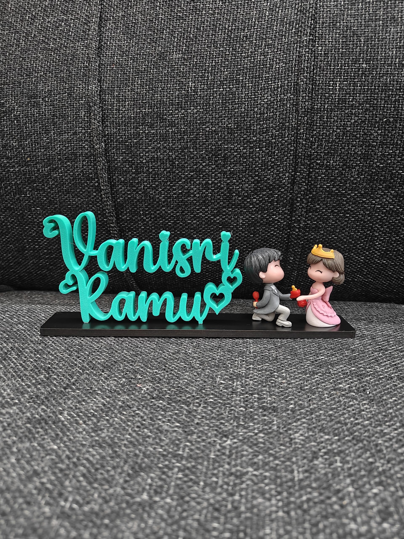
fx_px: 373
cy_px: 270
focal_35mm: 24
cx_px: 202
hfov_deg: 56.8
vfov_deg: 71.6
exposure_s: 1/20
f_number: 1.8
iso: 1250
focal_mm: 5.59
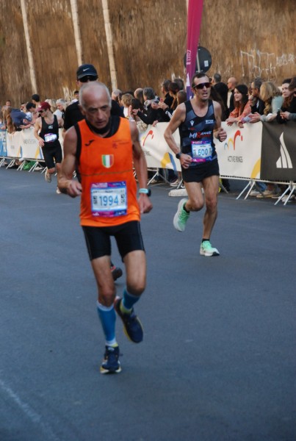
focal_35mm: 150
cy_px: 220
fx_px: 1840
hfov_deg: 9.2
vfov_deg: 13.7
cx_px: 148
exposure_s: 1/500
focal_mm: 100
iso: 1000
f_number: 5.6
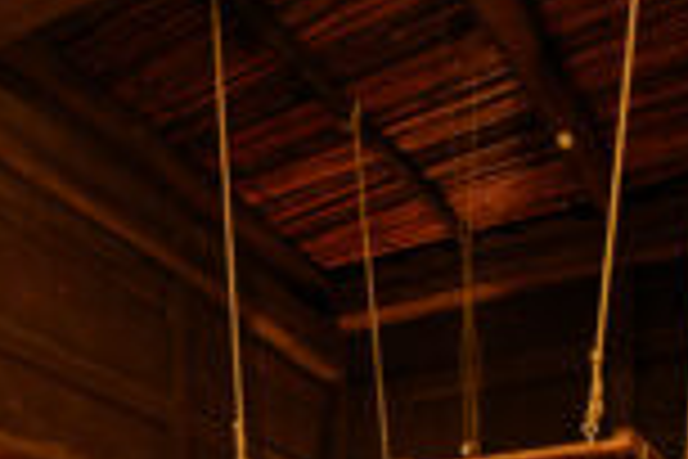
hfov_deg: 35.2
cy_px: 760
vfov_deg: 19.9
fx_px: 1051
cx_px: 148
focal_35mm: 55
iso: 100
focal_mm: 14
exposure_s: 1
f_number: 5
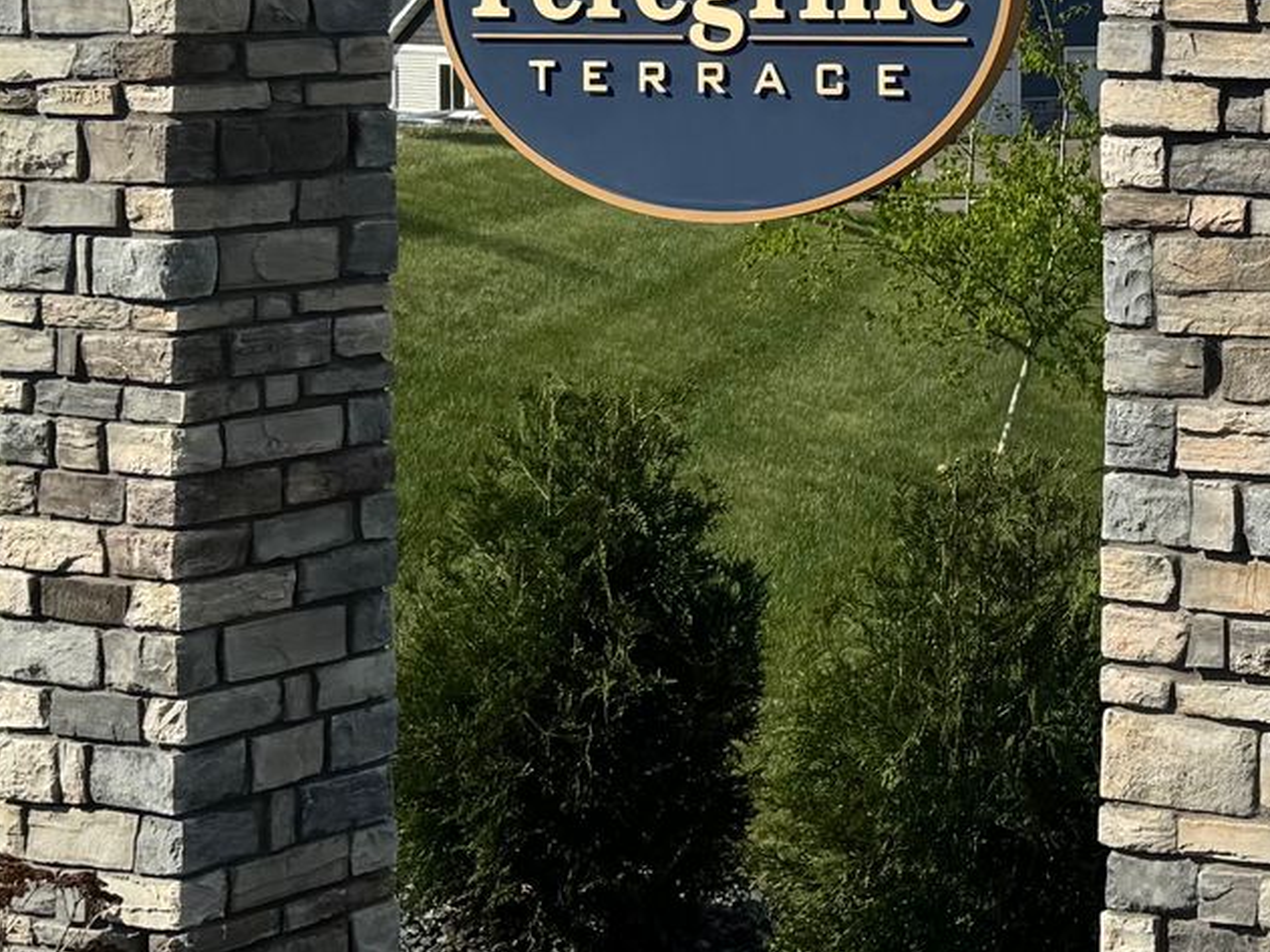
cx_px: 1604
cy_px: 360
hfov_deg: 23.8
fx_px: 2678
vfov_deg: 20.1
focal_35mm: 73
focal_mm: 6.76
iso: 80
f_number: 1.78
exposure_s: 1/7092
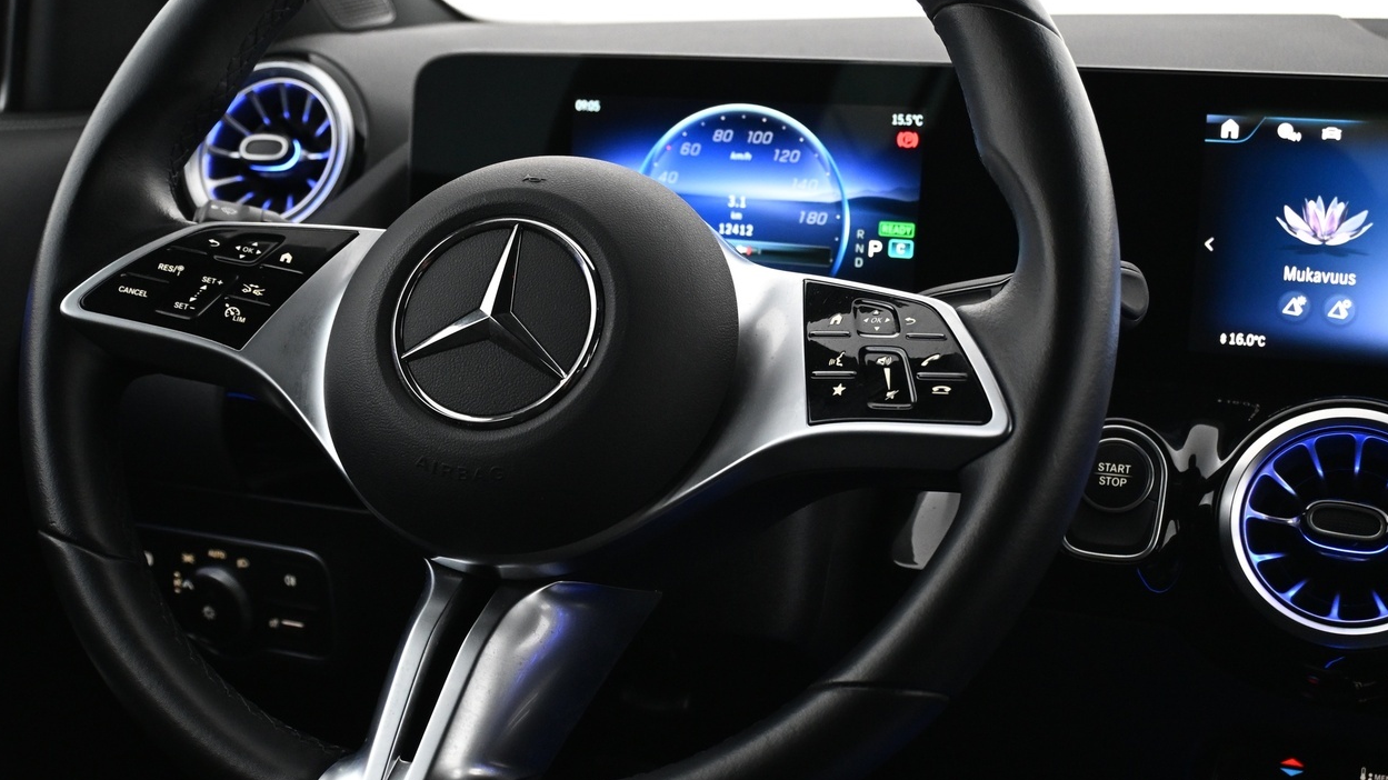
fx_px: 1988
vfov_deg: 22.2
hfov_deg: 38.4
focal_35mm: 54
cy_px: 346
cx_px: 567
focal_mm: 26.5
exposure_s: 1/20
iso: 1600
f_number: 4.5
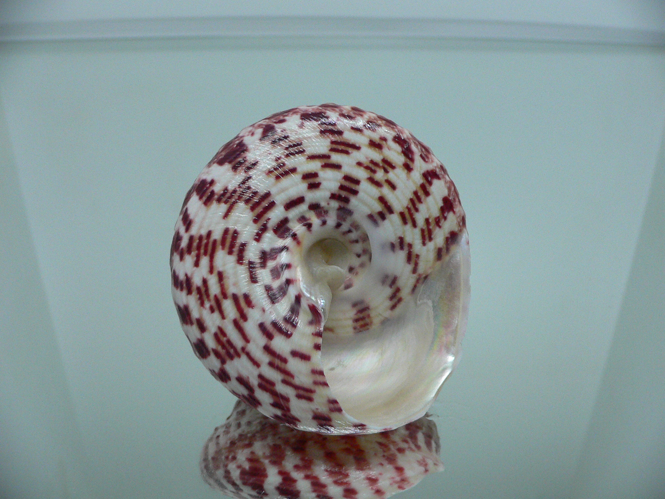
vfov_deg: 40.7
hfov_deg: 52.6
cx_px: 332
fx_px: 672
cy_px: 250
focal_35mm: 35
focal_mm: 4.6
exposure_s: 1/60
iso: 200
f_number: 2.8
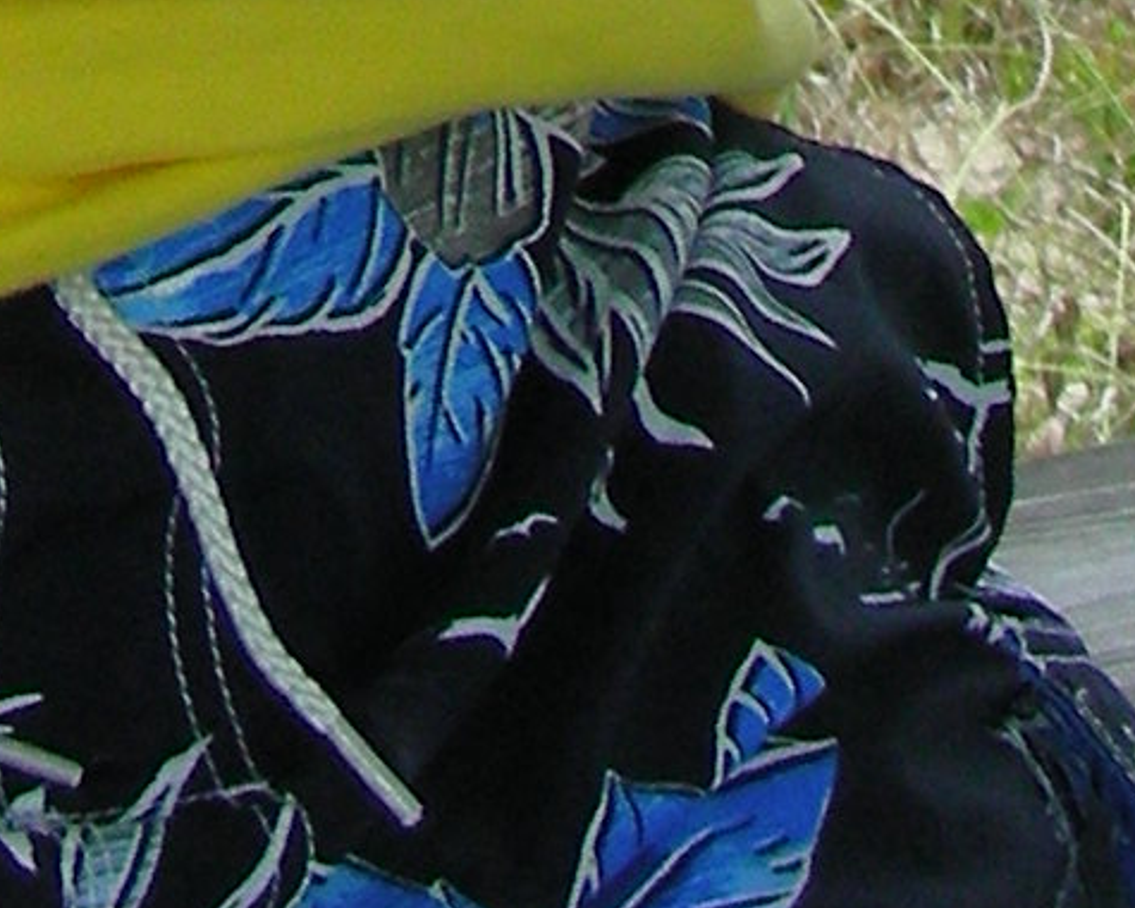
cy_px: -2160
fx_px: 7390
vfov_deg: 6.3
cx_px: -55
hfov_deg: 8.7
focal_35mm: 220
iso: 50
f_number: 4
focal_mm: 6.3
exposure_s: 1/443
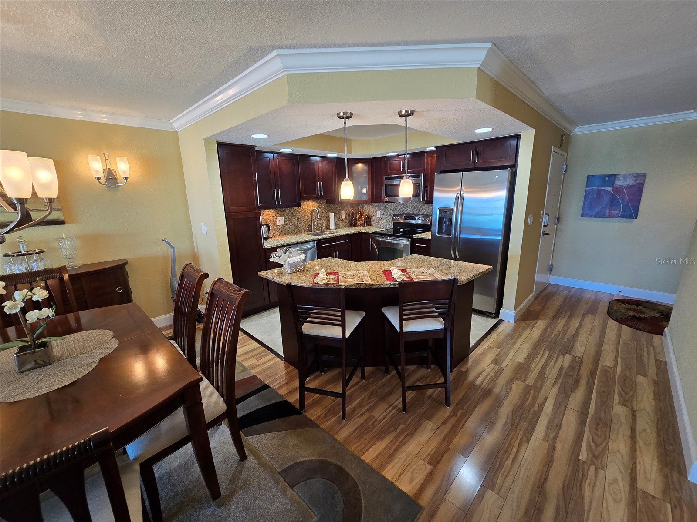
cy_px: 261
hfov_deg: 106.2
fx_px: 262
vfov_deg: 89.9
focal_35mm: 13
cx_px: 348
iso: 160
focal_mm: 2.2
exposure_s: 1/60
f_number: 2.2
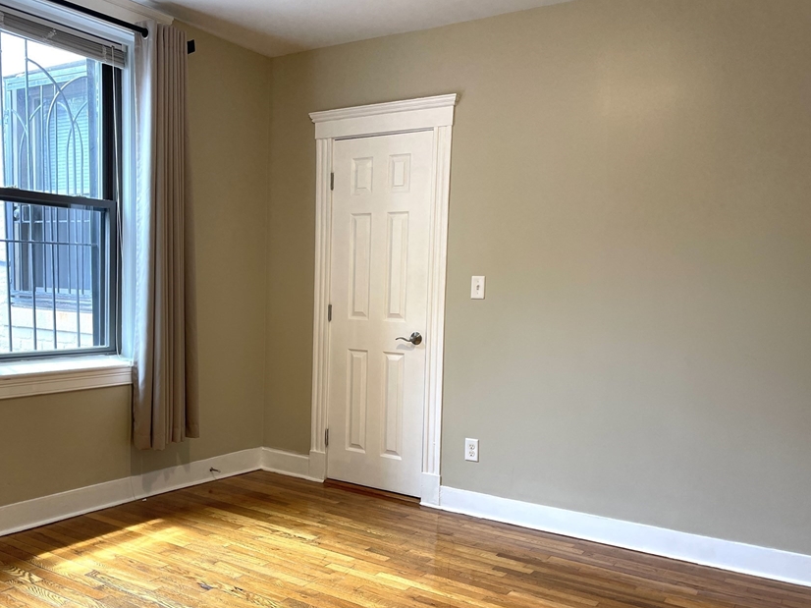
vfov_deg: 45.3
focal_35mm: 31
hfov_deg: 58.1
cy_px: 354
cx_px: 342
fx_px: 726
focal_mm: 5.1
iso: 64
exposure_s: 1/120
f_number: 1.6
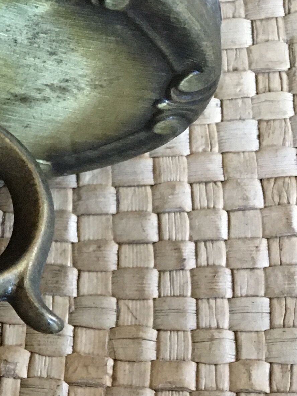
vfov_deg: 19.3
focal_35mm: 99
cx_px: -110
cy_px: 395
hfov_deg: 14.2
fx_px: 1132
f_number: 2.2
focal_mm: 4.15
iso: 200
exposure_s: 1/17
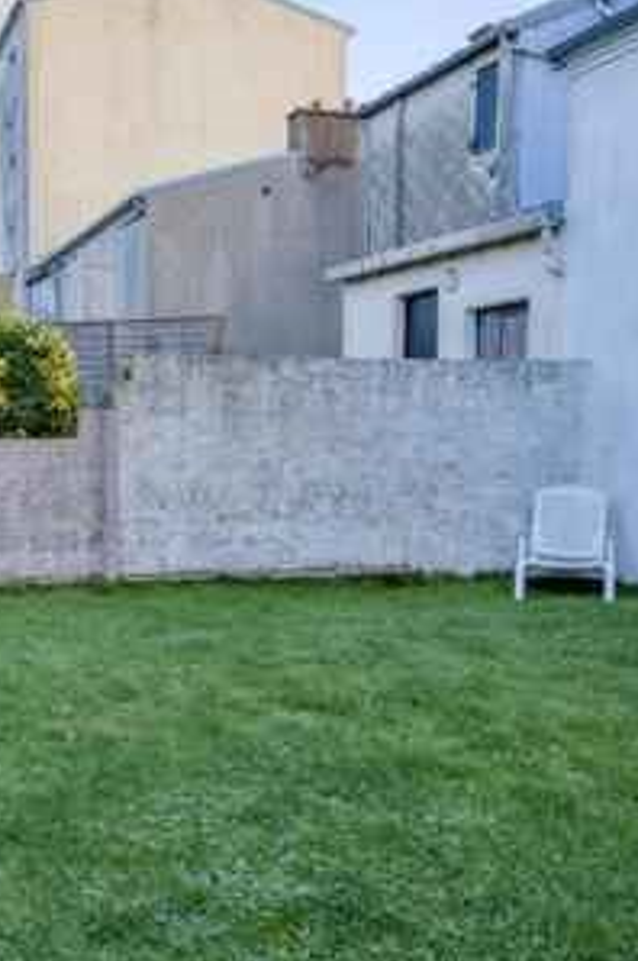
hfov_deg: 30.2
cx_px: 103
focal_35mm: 43
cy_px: 543
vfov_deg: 45.4
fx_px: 1146
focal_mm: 16
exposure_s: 1/800
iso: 800
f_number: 8
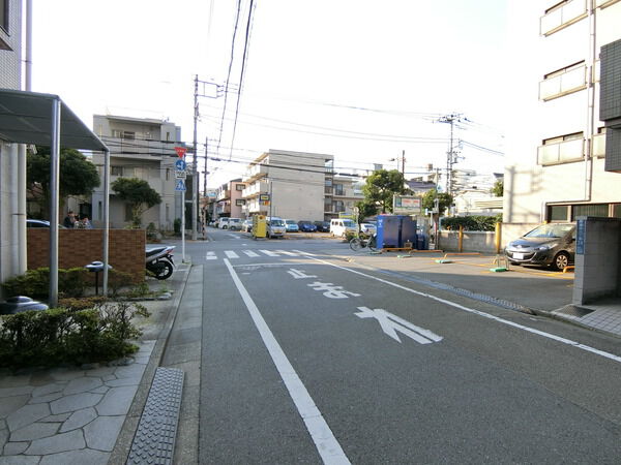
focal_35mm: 19
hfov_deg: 84.7
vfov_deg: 68.7
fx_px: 341
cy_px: 232
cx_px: 310
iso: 80
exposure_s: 1/250
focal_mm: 4.06
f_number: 2.7
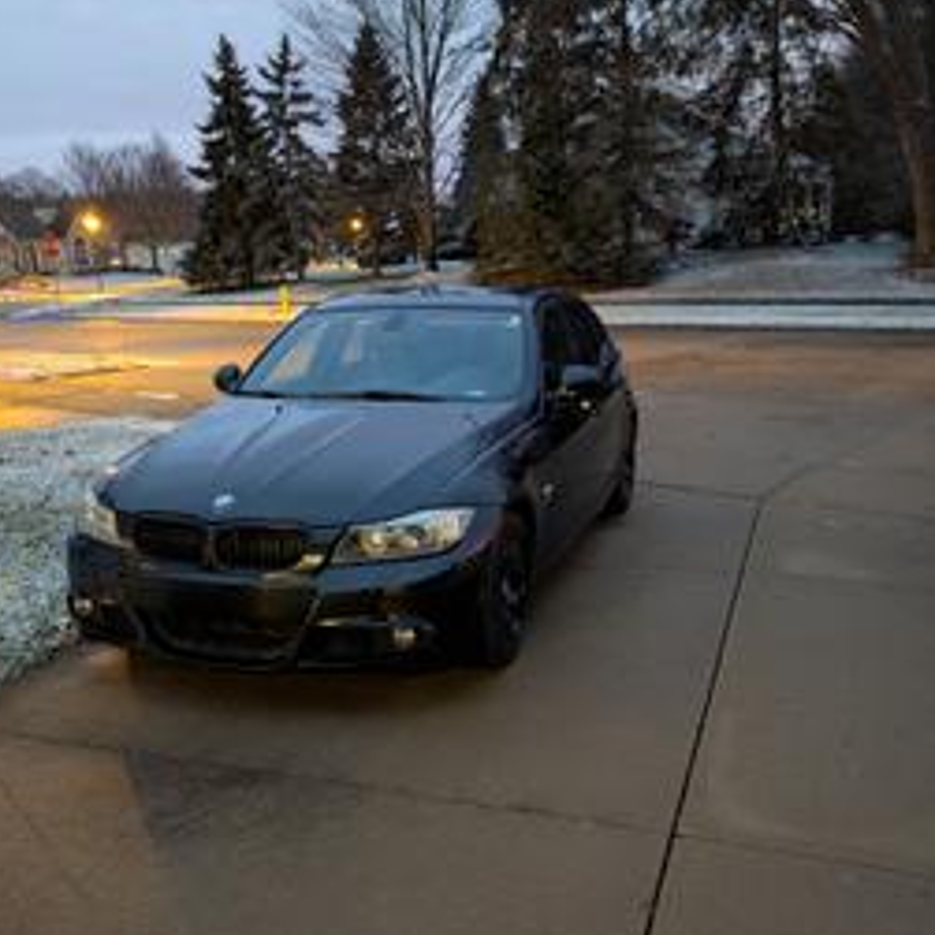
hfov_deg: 51.0
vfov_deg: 50.8
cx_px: 412
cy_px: 559
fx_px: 978
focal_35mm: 32
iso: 1548
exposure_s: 1/15
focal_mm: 6.9
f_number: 1.68
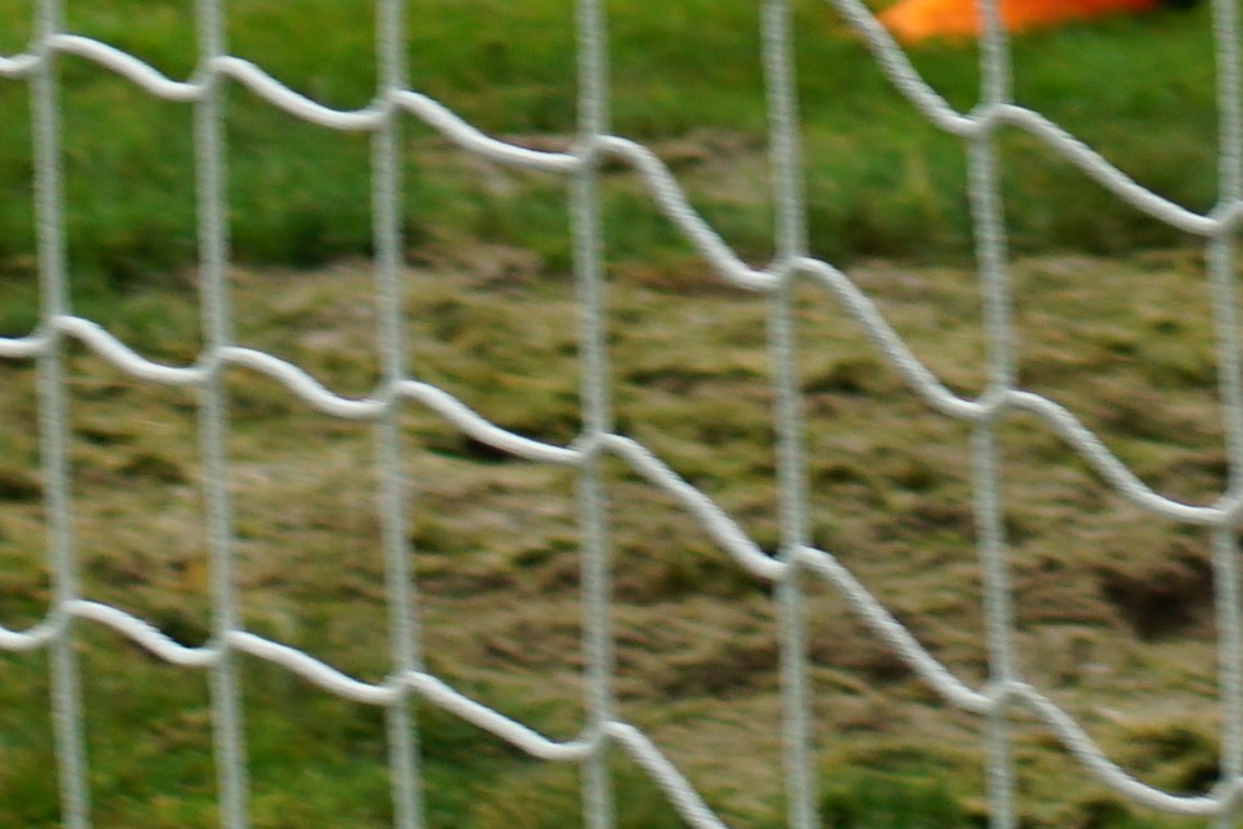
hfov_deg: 3.2
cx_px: 1154
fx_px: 22234
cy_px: -1259
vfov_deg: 2.1
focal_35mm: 644
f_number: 5
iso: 100
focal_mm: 70
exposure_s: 1/160
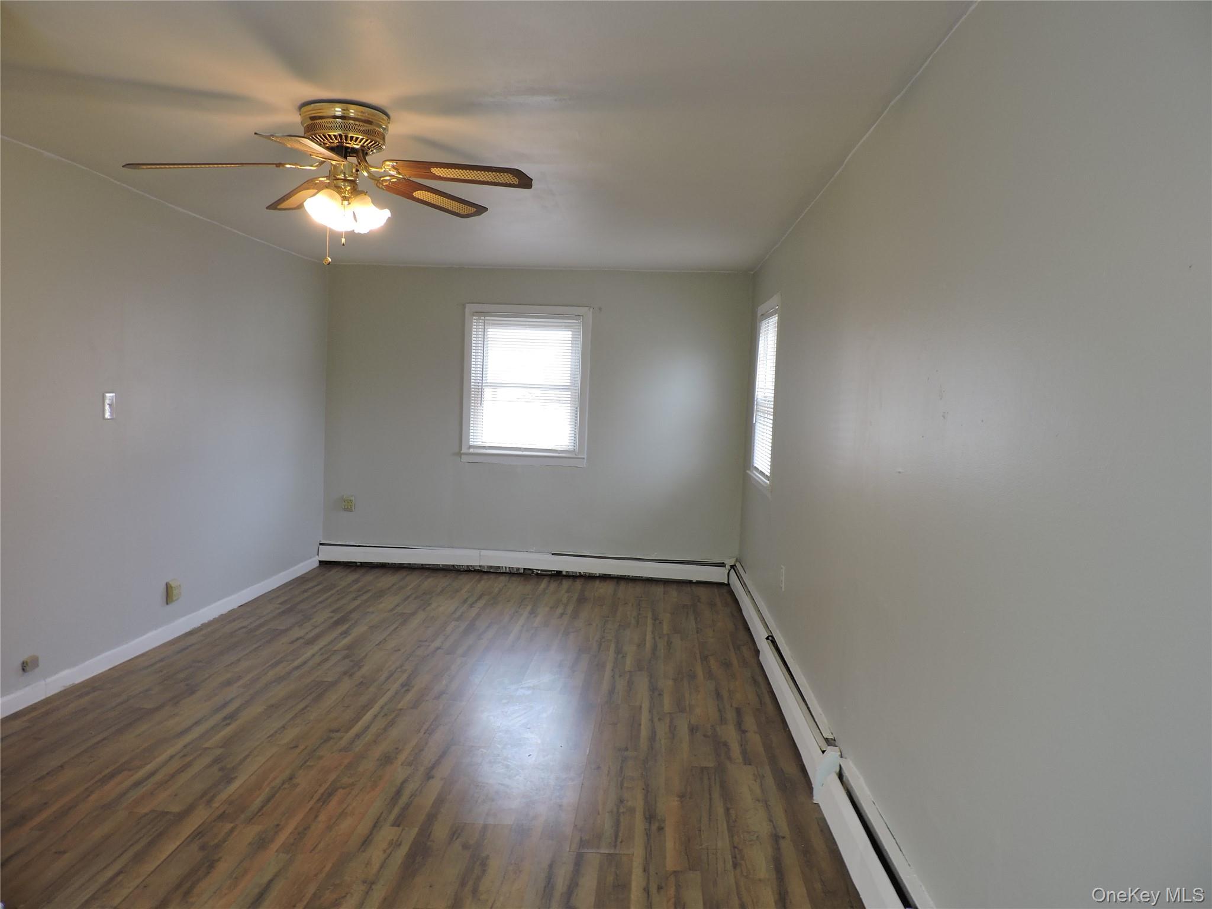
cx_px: 606
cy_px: 454
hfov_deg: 71.6
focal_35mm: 24
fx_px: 840
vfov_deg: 56.8
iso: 100
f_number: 3
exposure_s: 1/40
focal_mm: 4.3
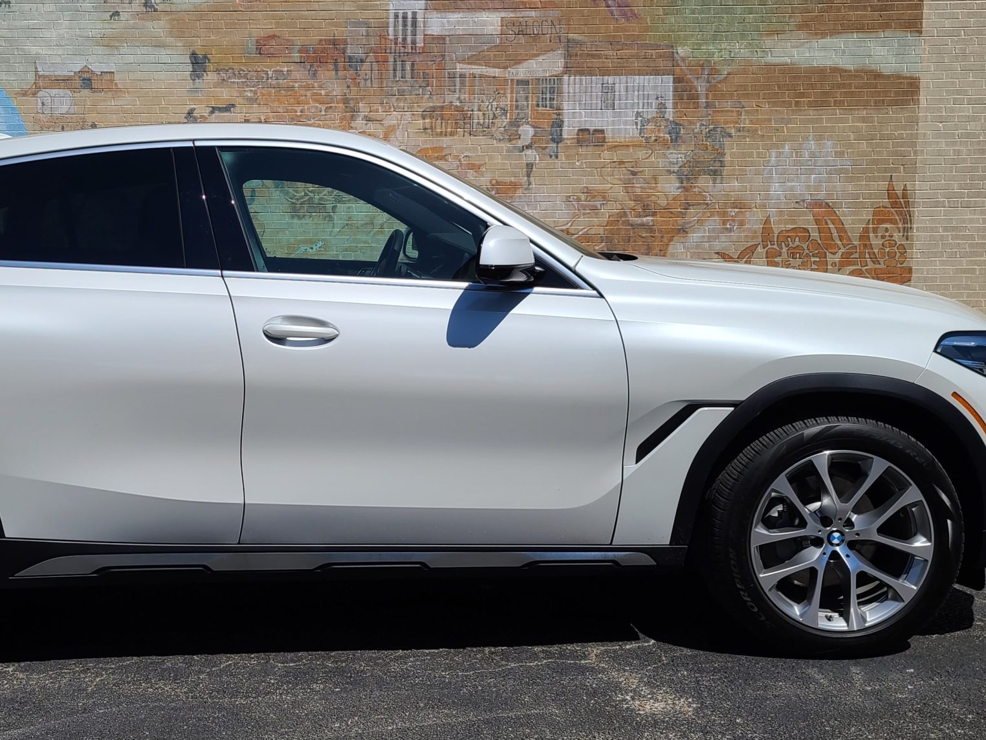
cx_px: 300
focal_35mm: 42
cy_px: 306
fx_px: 1196
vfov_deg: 34.3
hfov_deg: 43.9
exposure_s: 1/2180
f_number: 1.8
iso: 16
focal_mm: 7
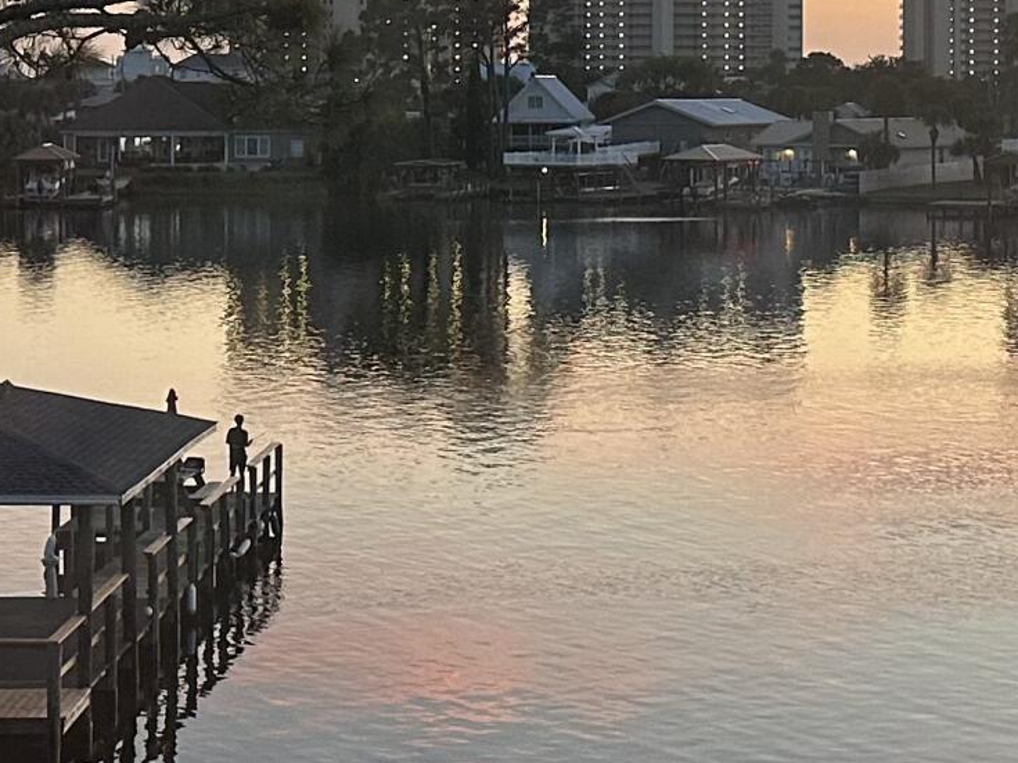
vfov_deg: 14.9
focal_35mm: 98
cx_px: 418
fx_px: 2882
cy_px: 42
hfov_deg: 20.0
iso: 250
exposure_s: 1/84
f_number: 1.78
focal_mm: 6.86
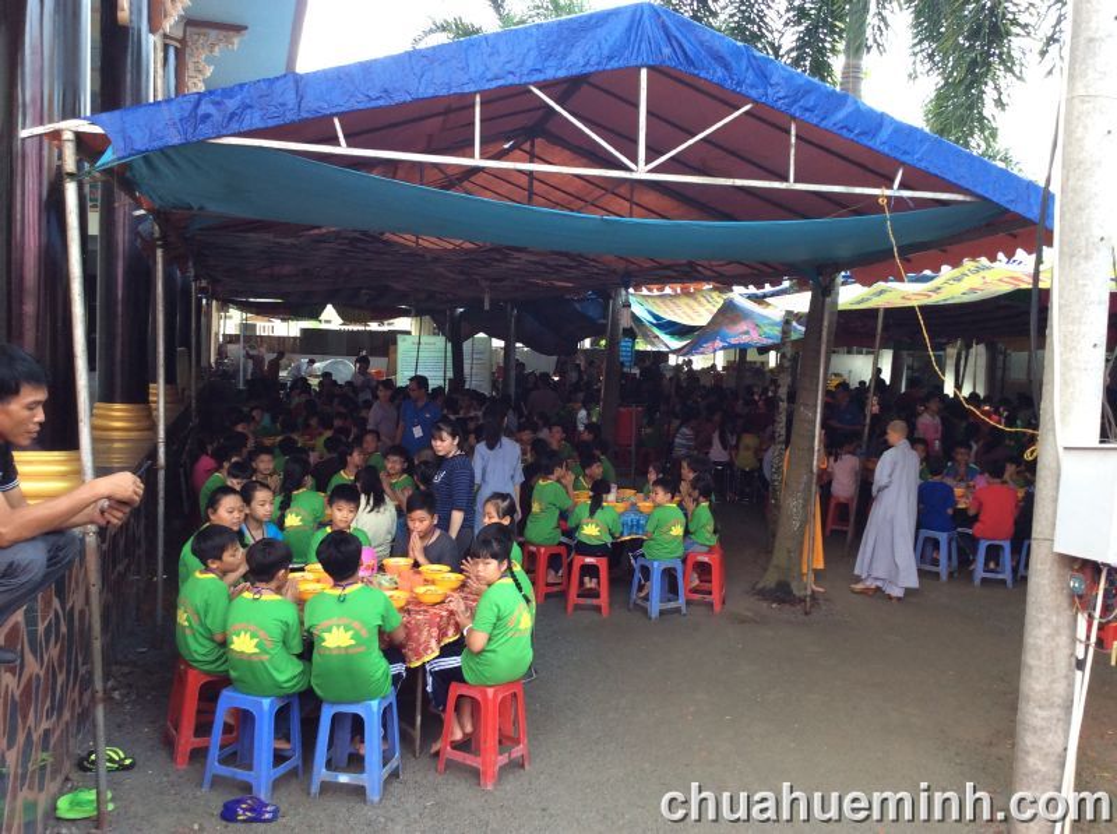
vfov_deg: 44.0
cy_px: 417
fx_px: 1031
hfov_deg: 56.9
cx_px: 558
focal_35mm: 32
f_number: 2.4
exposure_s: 1/50
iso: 40
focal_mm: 3.3
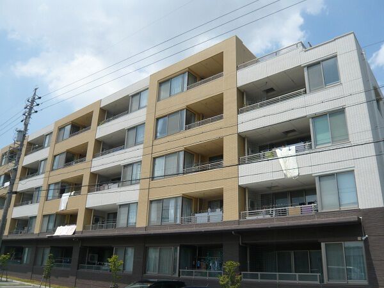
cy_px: 144
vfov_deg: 49.7
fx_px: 311
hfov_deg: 63.4
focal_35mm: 28
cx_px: 192
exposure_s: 1/250
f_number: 8
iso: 100
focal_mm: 4.6
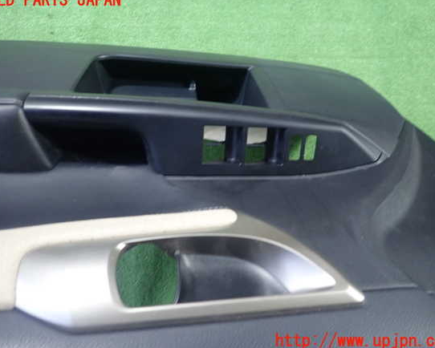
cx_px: 216
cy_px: 171
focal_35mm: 27
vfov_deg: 53.2
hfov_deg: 64.0
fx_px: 348
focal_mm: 4.5
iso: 320
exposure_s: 1/30
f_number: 2
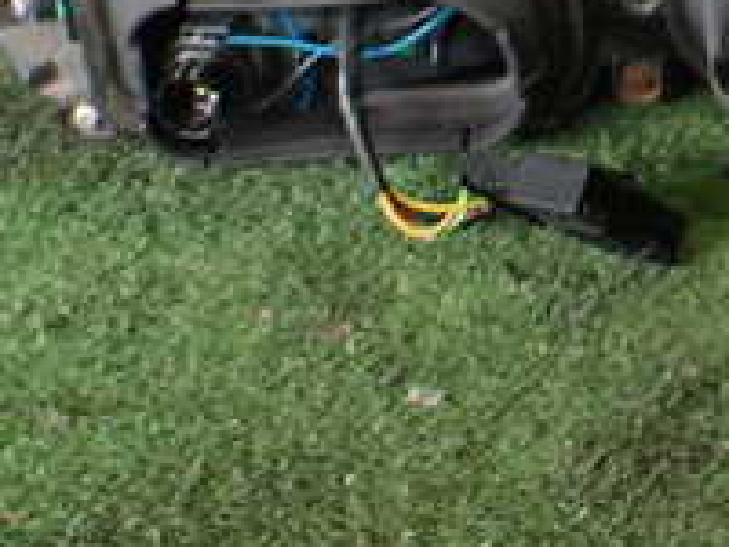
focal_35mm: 90
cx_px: 744
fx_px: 1895
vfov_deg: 15.3
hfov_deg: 21.0
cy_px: -252
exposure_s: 1/100
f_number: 2.3
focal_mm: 5.4
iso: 800
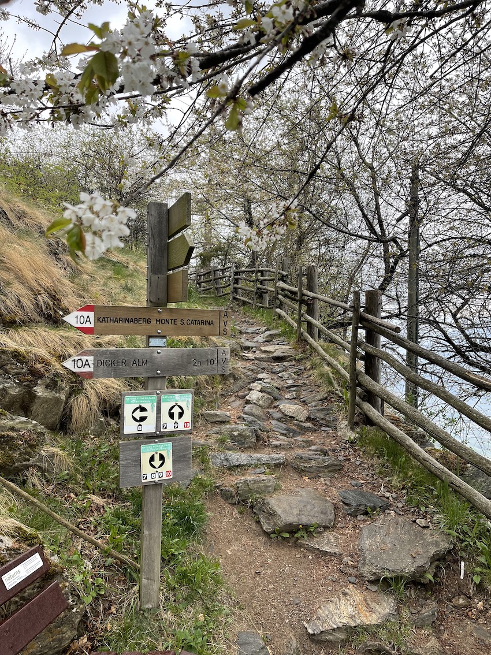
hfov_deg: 53.0
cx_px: 246
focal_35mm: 26
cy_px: 328
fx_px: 492
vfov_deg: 67.3
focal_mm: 5.1
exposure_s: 1/294
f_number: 1.6
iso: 32
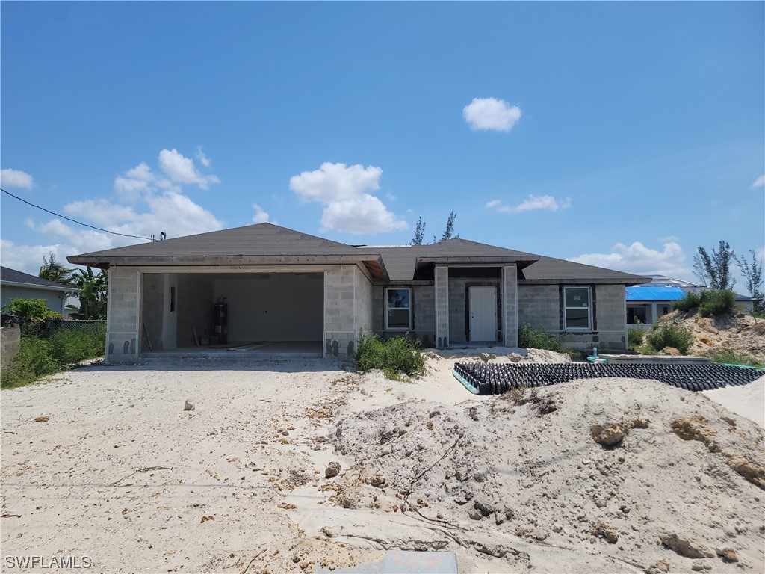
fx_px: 530
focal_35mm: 24
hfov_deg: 71.6
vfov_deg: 56.8
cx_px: 382
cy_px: 287
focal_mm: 6.7
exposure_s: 1/1844
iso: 16
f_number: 1.8
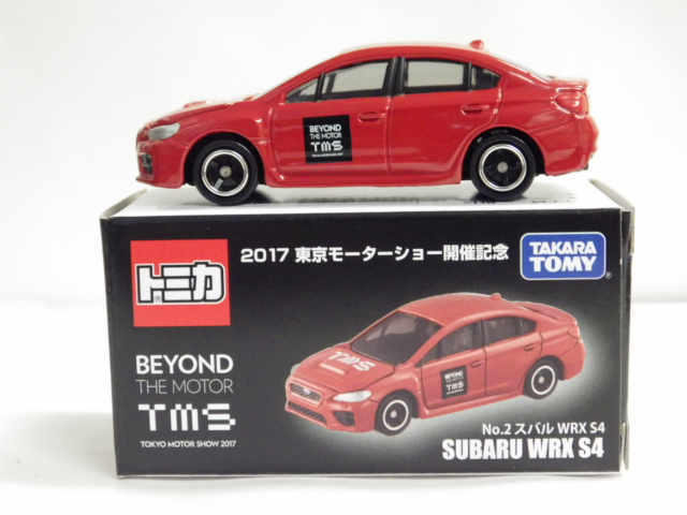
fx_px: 1409
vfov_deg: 20.7
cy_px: 258
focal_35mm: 71
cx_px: 344
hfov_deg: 27.4
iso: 800
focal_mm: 12.8
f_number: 4.2
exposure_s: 1/30
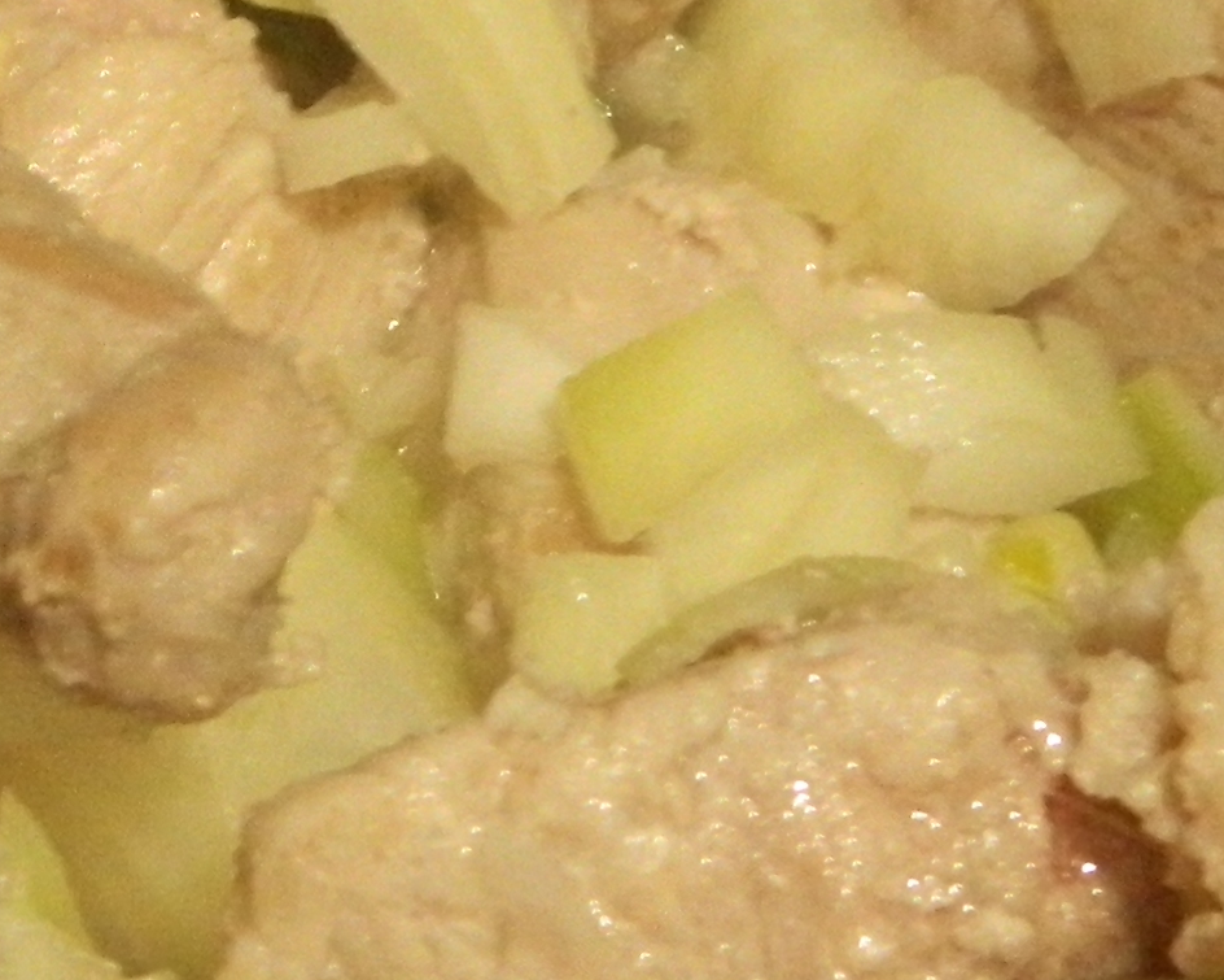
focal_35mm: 210
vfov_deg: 7.4
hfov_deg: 9.2
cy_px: 384
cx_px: 115
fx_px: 7607
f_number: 3.6
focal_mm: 8.4
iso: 450
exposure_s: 1/8
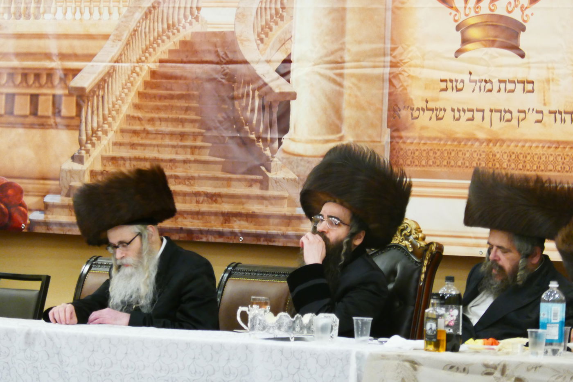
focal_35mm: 250
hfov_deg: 8.2
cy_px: 191
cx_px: 286
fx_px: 3978
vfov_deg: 5.5
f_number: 5.9
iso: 1600
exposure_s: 1/25
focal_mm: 91
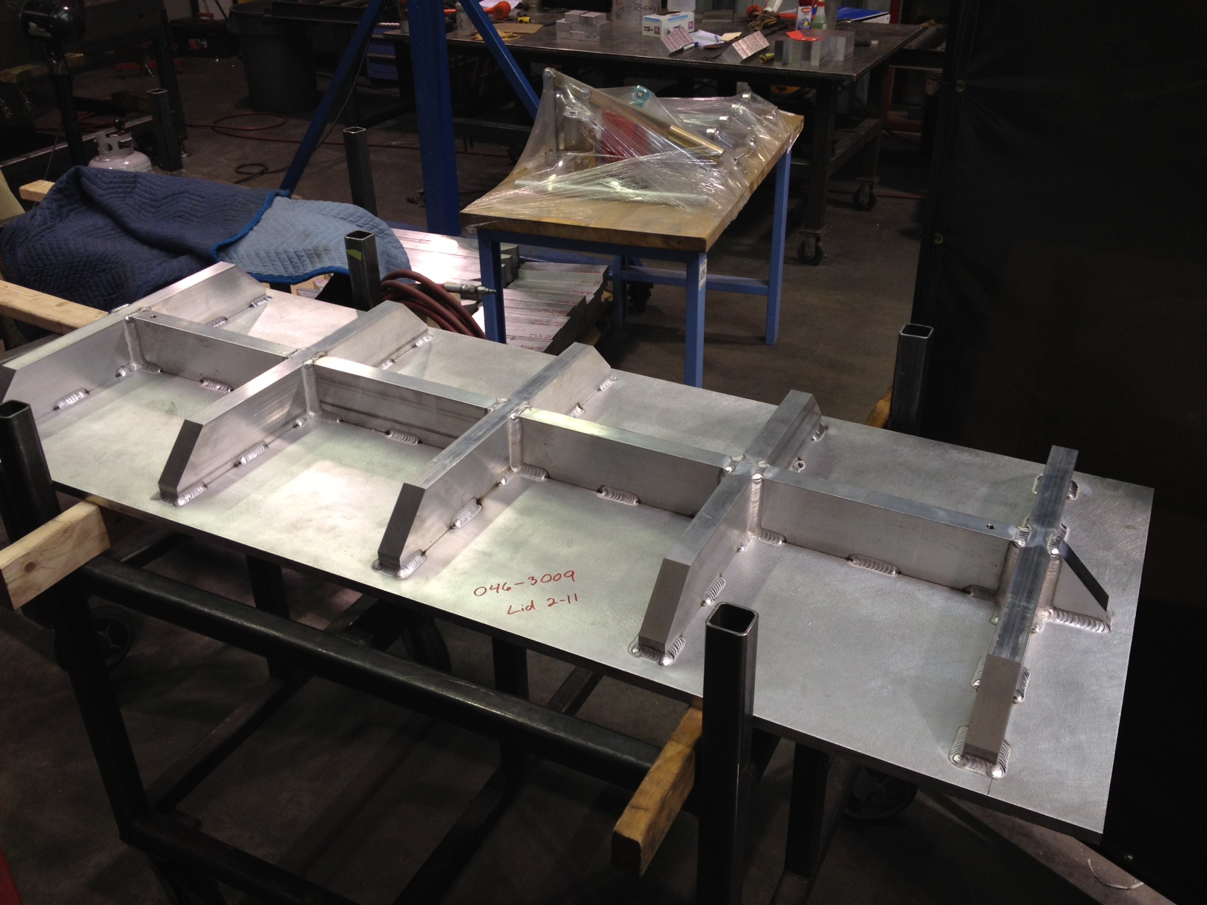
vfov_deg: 40.7
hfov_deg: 52.6
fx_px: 1220
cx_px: 604
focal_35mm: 35
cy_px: 452
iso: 80
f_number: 2.4
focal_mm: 4.28
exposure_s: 1/40
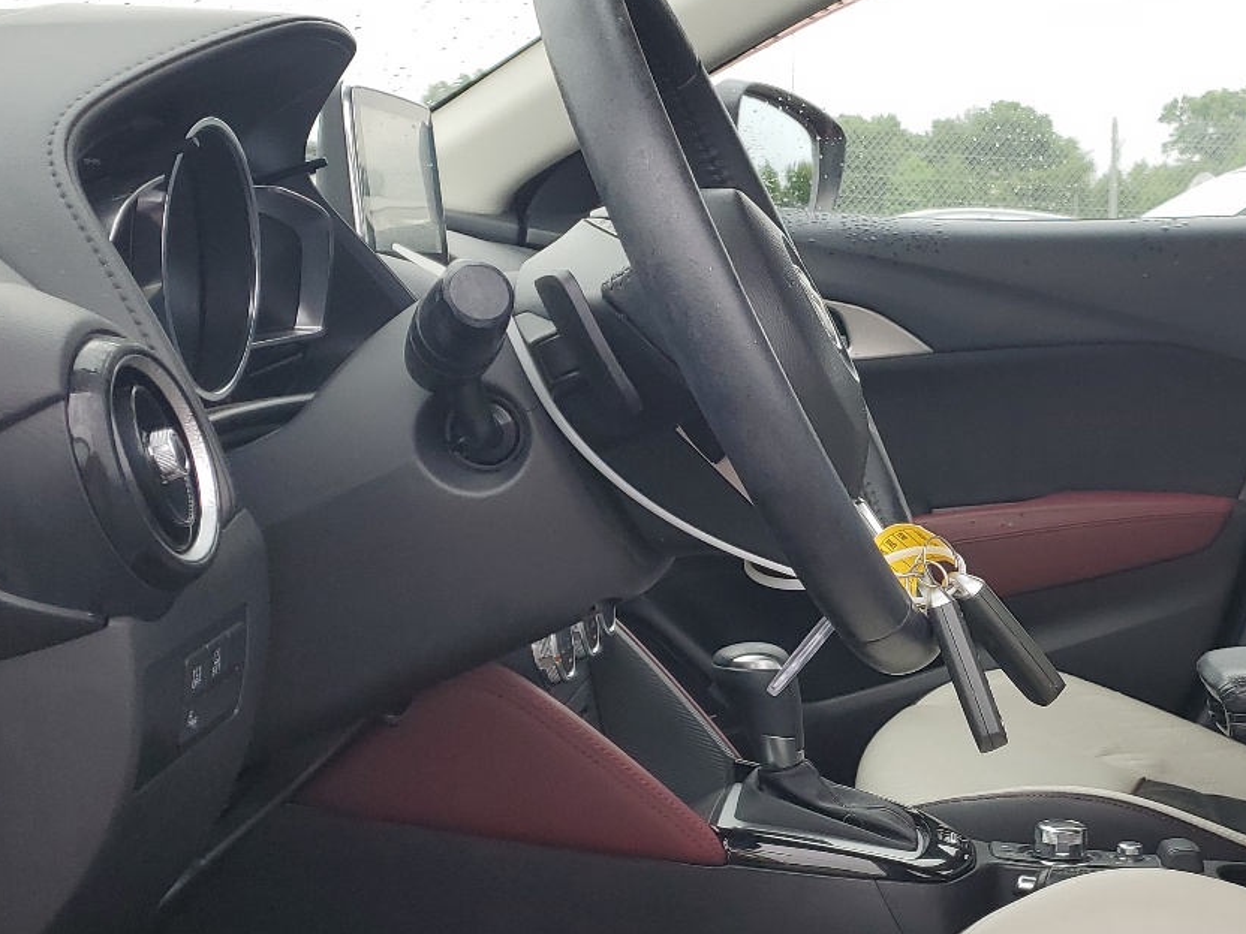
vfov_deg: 28.5
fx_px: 1800
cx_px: 1047
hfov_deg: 36.5
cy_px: 733
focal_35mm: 50
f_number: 1.5
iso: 50
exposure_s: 1/233
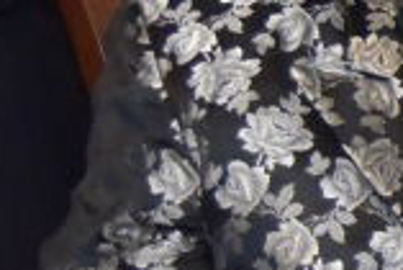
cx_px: 1258
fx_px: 2779
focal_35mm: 248
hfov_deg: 7.3
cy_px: 35
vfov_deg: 5.5
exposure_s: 1/80
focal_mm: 38
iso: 1600
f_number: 4
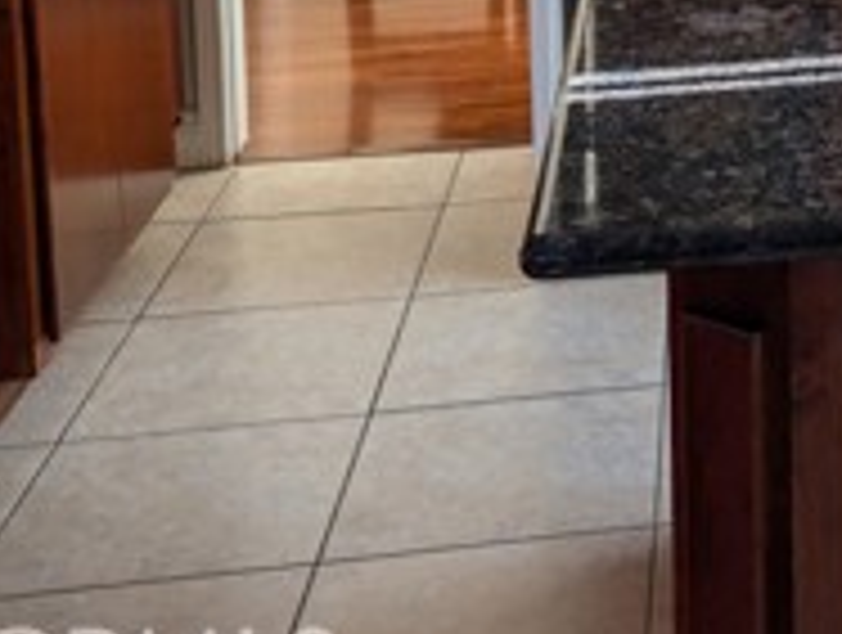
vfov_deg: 16.3
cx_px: 1144
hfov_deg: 21.2
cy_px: -348
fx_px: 1998
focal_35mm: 82
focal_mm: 6.9
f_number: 1.68
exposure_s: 1/228
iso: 78
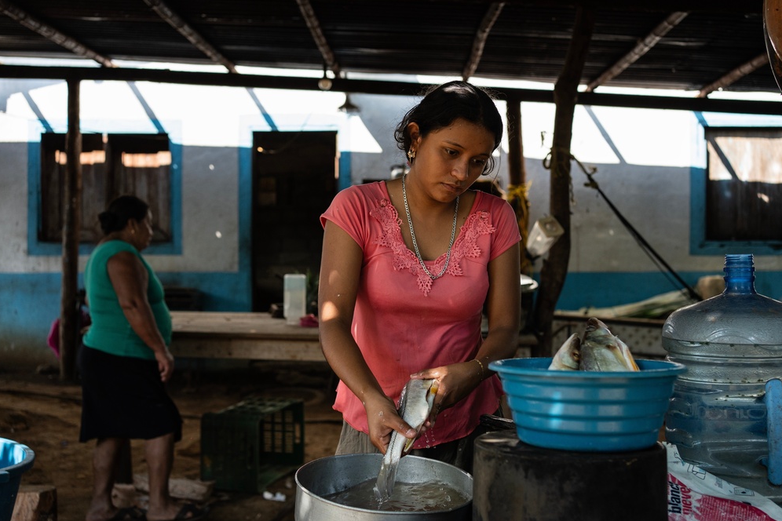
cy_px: 266
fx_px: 782
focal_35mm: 36
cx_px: 398
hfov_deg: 53.1
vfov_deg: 36.9
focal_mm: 35
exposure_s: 1/800
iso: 640
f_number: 3.5
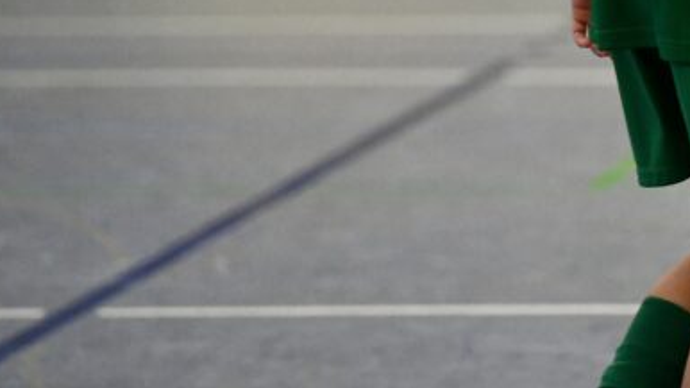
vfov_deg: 3.0
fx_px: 7372
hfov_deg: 5.3
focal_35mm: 403
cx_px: 788
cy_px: -144
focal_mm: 145
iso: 5000
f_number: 2.8
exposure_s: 1/1250
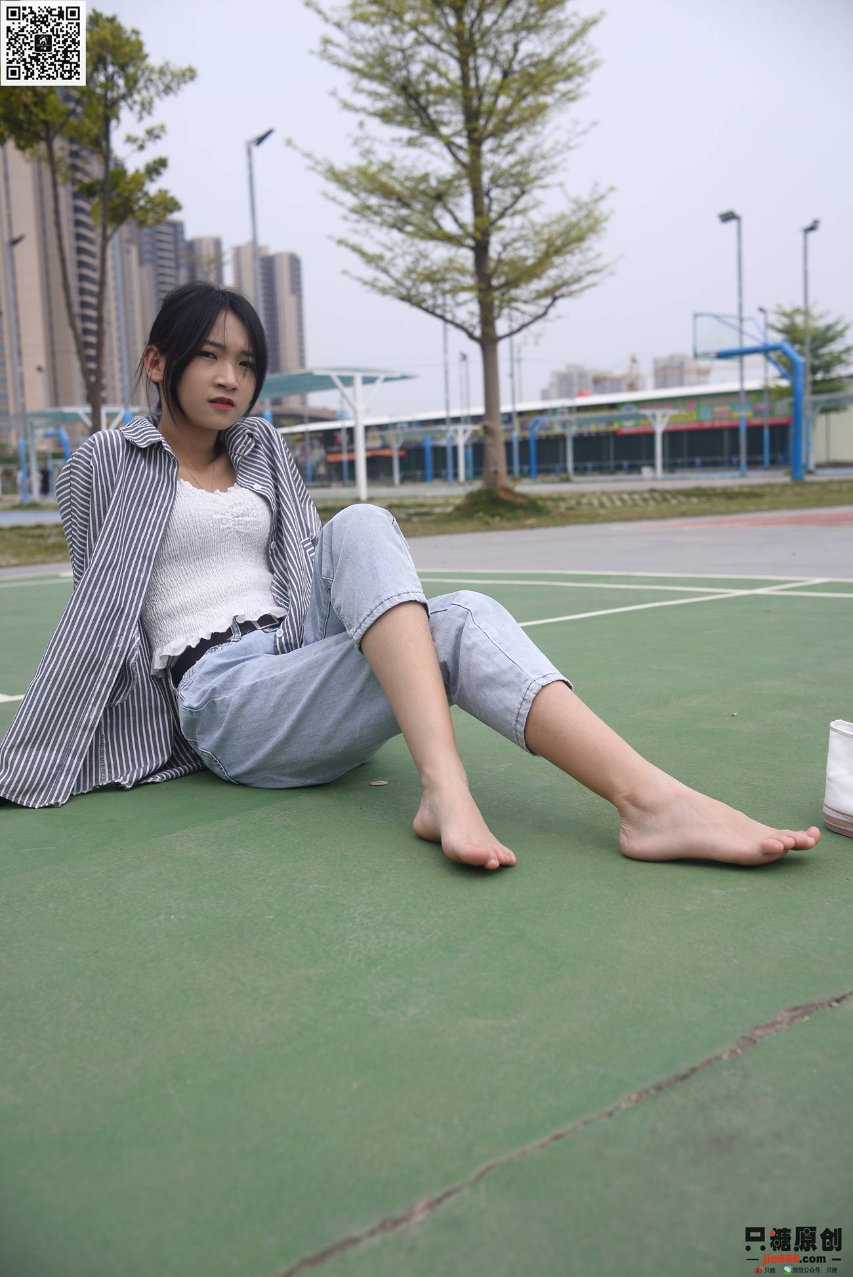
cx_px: 426
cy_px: 638
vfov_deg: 54.4
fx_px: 1243
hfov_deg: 37.9
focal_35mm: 35
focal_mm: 35
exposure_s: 1/640
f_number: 5.6
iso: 100
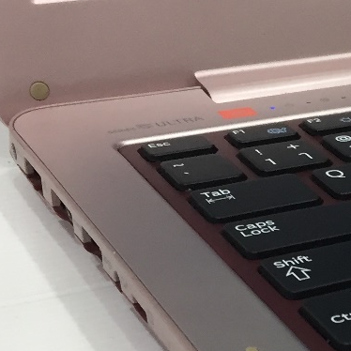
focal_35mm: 112
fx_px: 1285
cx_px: 598
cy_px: 334
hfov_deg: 14.1
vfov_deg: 15.3
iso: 80
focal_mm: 4.15
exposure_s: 1/33
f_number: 2.2
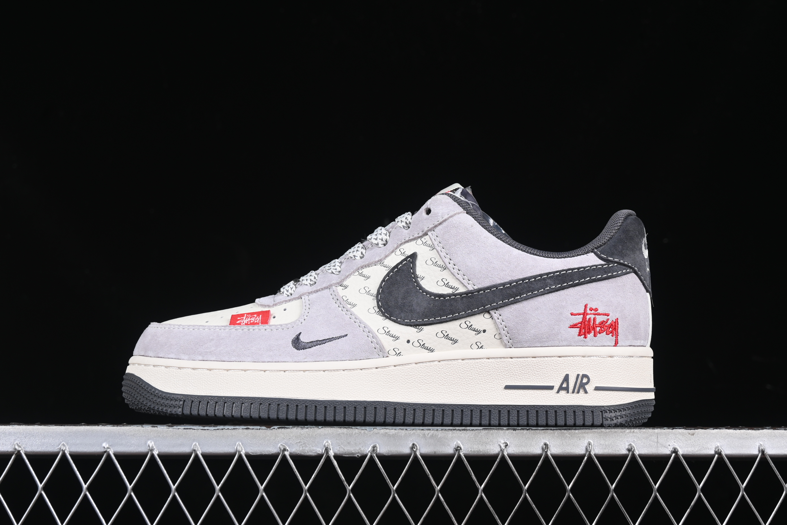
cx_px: 394
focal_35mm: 75
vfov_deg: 18.2
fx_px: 1639
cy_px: 262
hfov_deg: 27.0
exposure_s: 1/80
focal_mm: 50
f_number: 8
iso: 160
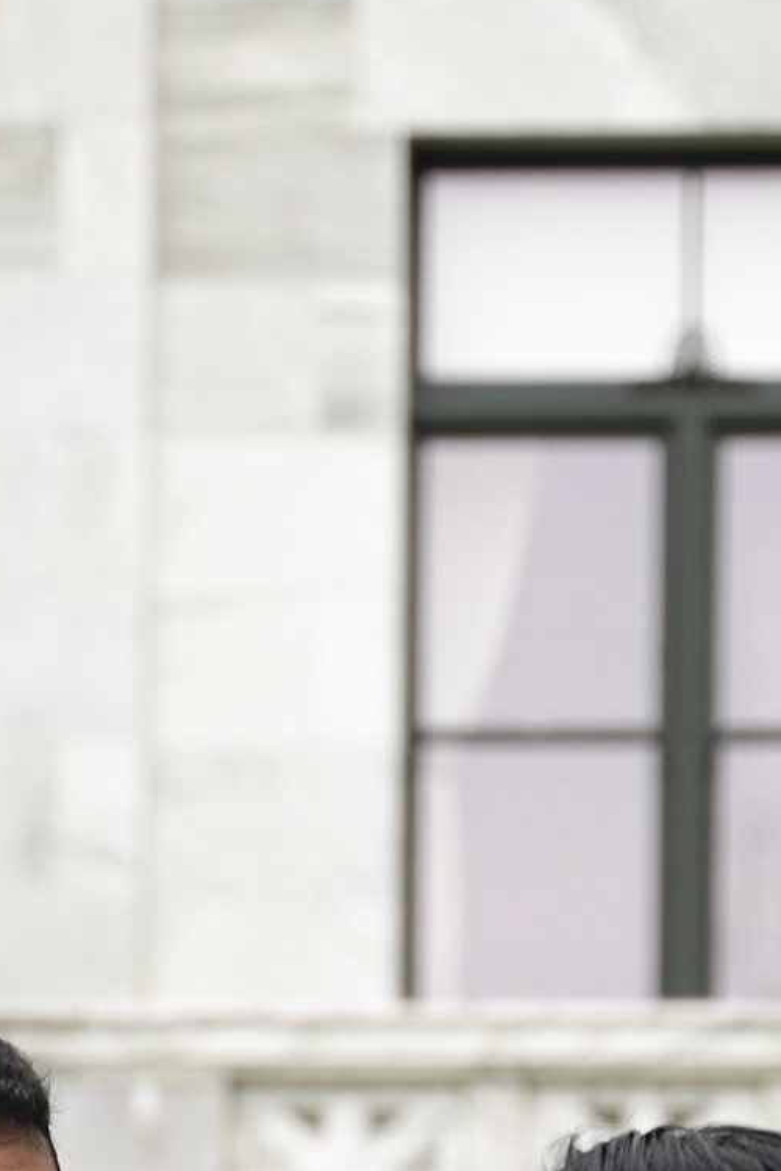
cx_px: 233
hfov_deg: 4.5
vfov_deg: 6.6
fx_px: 9990
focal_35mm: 307
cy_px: 2000
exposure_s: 1/1000
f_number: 2.8
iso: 100
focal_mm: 60
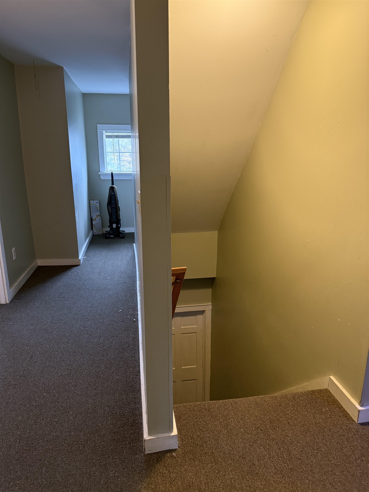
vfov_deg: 71.6
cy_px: 246
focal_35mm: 24
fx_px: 341
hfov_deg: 56.8
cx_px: 184
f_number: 1.78
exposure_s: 1/60
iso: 500
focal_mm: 6.76
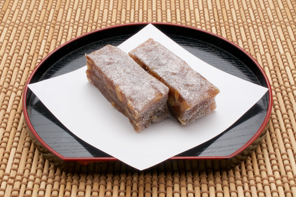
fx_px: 493
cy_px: 98
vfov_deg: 22.6
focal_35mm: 60
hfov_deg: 33.4
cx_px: 148
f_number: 22
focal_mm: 40
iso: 400
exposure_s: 1/250
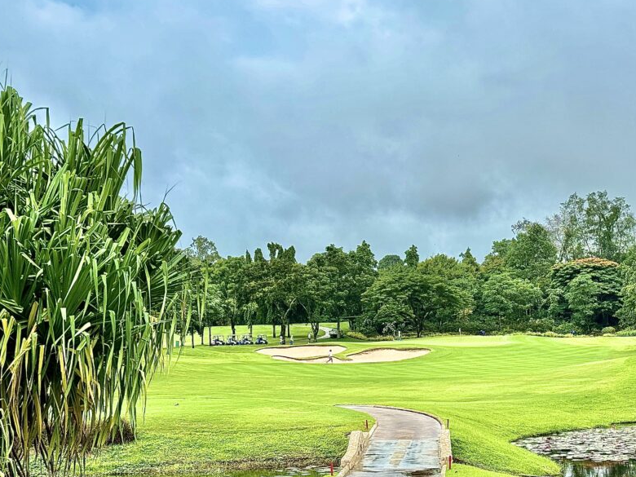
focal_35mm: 63
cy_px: 237
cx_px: 407
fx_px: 1157
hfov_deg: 30.6
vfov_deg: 23.3
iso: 64
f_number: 1.78
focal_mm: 6.76
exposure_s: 1/2415
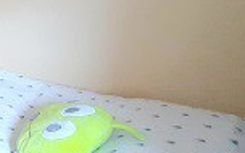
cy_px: 32
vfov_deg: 22.1
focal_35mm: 58
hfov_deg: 19.8
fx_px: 387
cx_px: -237
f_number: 2.2
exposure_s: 1/25
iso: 320
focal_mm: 1.74
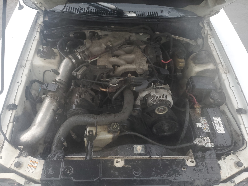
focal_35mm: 27
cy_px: 93
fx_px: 193
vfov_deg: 51.4
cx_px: 124
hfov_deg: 65.3
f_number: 1.5
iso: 68
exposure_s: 1/60.2
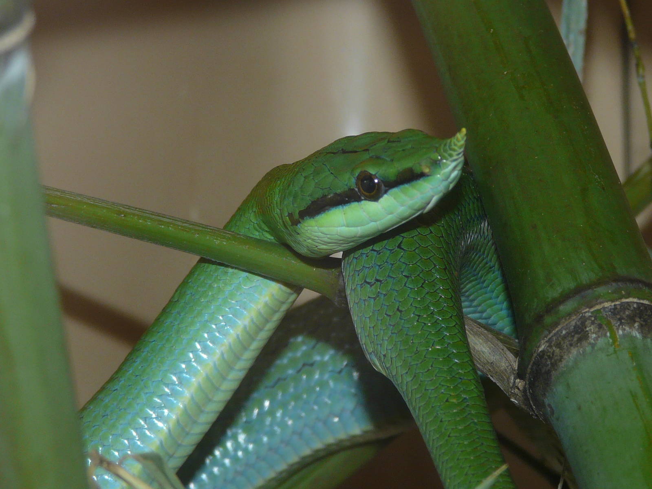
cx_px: 326
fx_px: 3692
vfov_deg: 7.6
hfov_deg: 10.1
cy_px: 244
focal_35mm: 196
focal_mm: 20.2
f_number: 3.6
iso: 100
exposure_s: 1/125
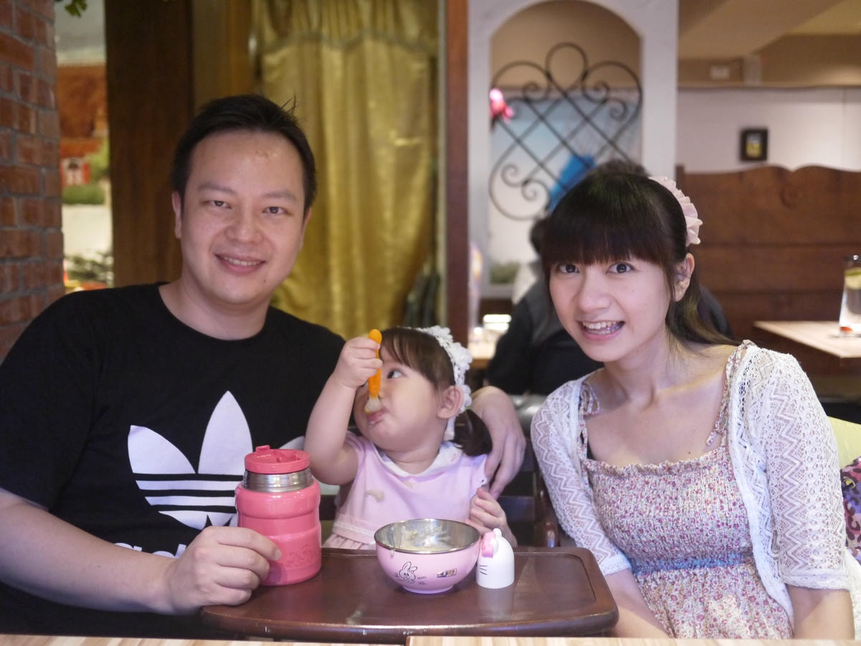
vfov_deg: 36.0
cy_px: 323
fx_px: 995
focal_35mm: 40
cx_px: 430
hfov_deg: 46.8
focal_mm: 20
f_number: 1.7
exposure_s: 1/40
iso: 800
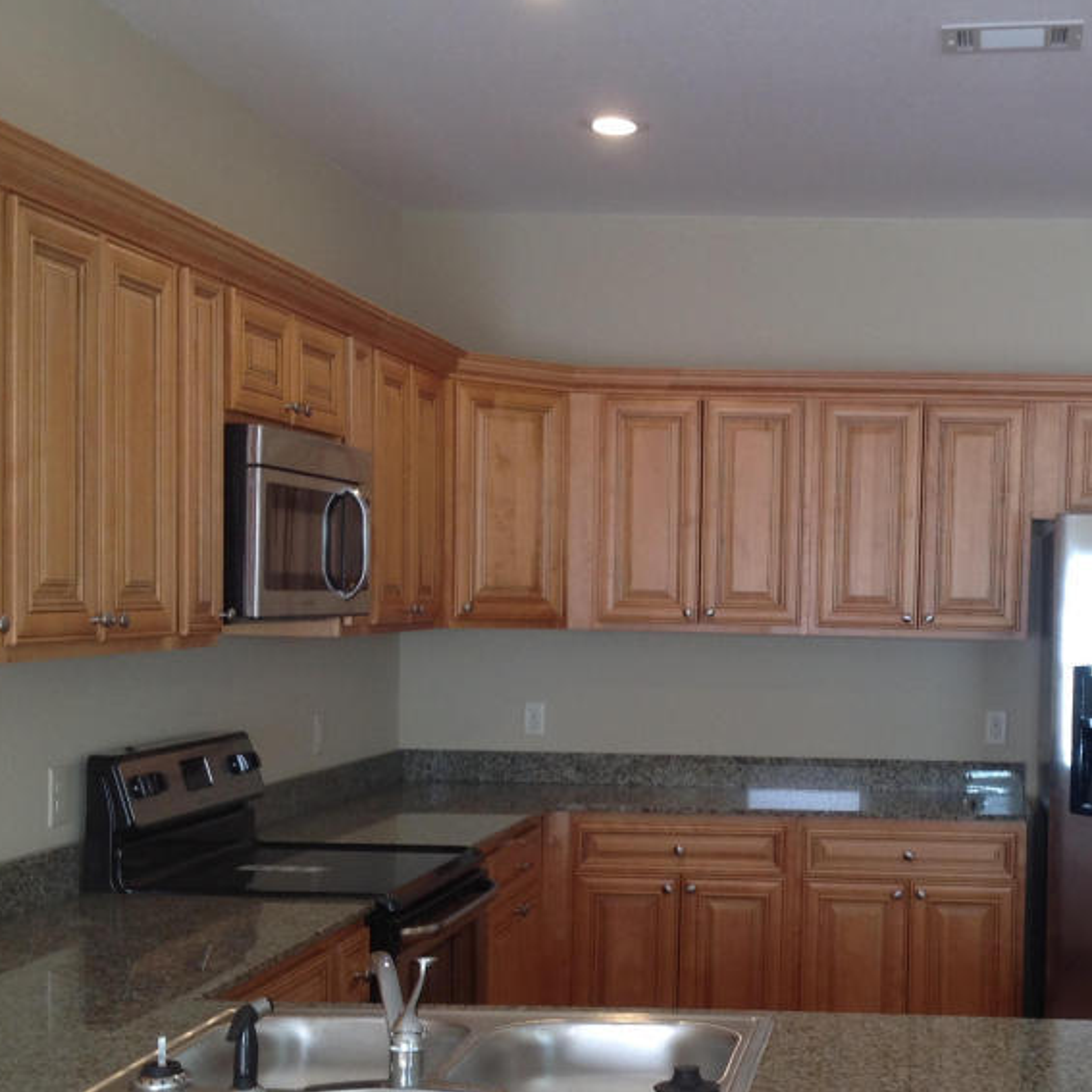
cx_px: 869
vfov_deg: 30.4
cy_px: 678
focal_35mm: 56
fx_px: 1999
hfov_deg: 29.9
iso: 64
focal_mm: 4.28
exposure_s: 1/40
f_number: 2.4
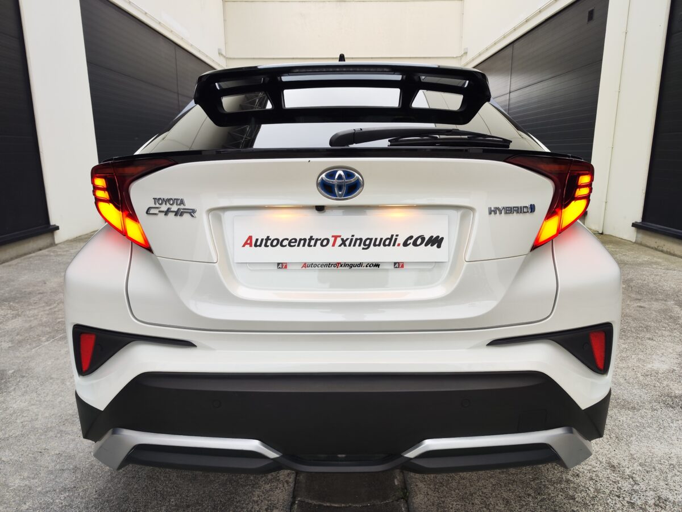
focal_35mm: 23
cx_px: 341
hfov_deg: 73.9
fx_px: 453
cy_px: 256
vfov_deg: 58.9
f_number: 1.69
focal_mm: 7.01
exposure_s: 1/100
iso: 279
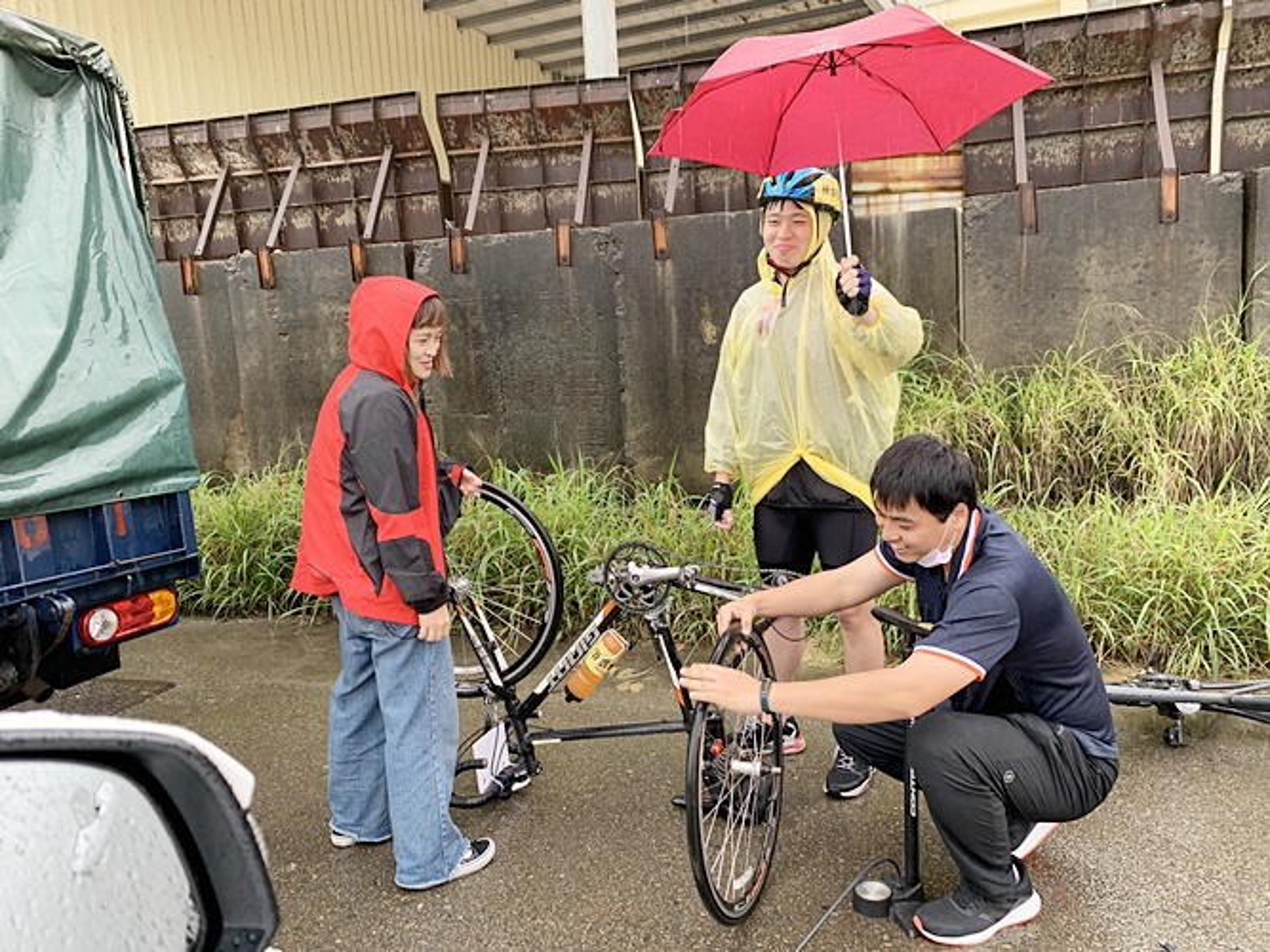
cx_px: 635
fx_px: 954
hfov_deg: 67.3
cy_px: 476
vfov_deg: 53.0
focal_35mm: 26
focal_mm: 4.25
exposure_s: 1/121
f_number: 1.8
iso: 50
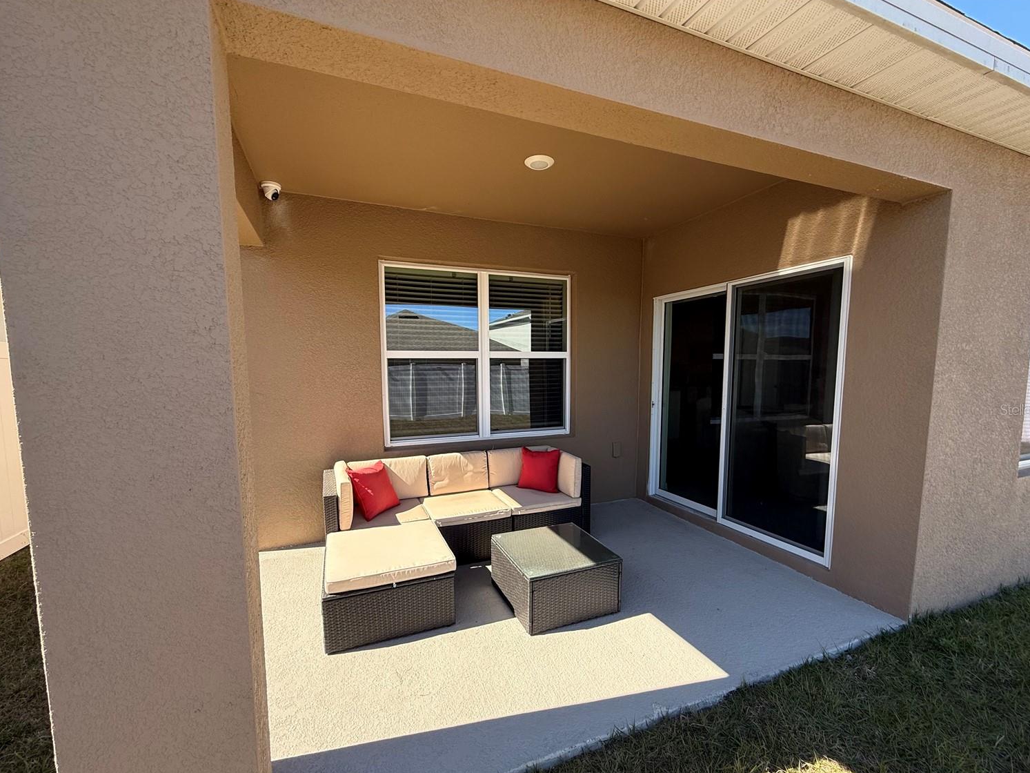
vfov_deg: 81.7
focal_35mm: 15
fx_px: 446
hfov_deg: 98.2
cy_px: 409
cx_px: 513
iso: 64
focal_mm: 2.22
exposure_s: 1/809
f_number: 2.2
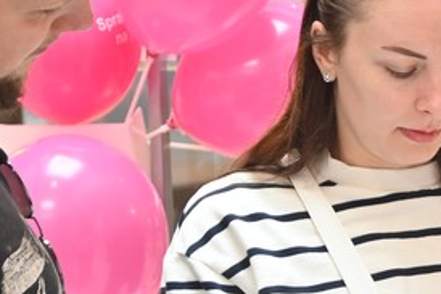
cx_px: 602
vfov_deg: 4.7
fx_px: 3618
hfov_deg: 6.9
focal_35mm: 295
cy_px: 214
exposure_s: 1/25
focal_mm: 45
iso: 400
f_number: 3.5
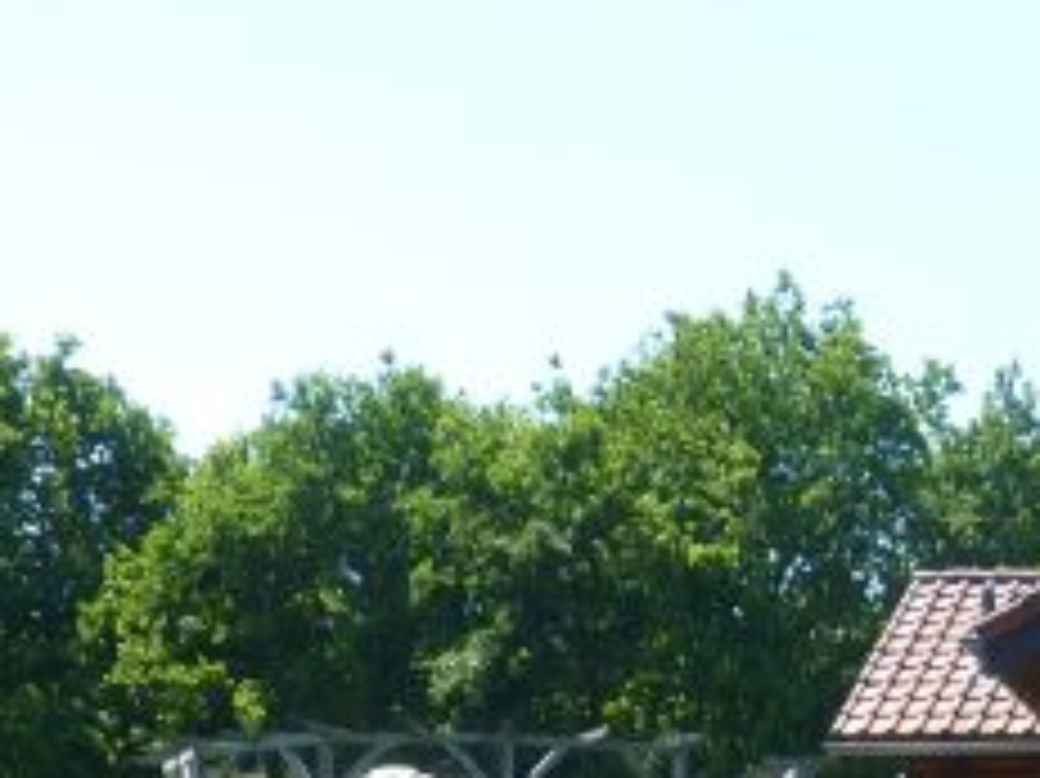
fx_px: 3513
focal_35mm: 117
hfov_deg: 16.4
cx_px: 1126
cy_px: 1255
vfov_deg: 11.9
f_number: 3.2
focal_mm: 4.8
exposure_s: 1/400
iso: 80
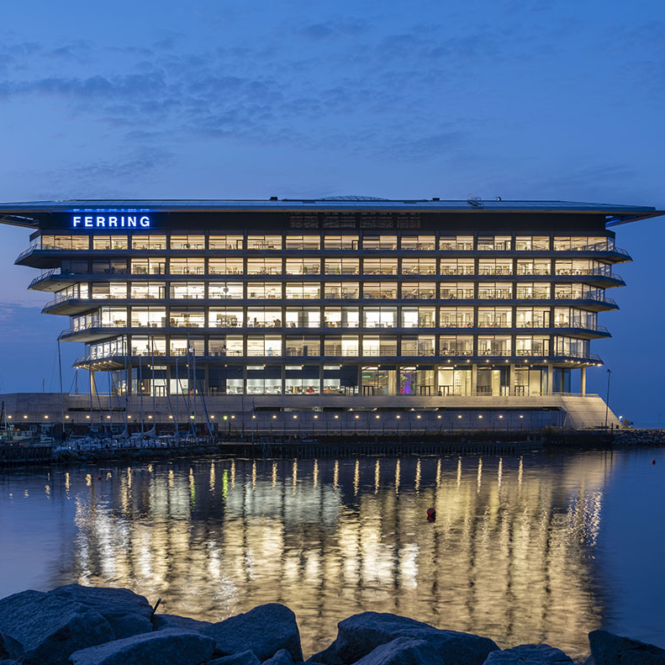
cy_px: 335
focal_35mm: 49
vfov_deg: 34.7
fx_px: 1065
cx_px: 319
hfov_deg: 34.7
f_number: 8
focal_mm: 38
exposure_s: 2.5
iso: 64
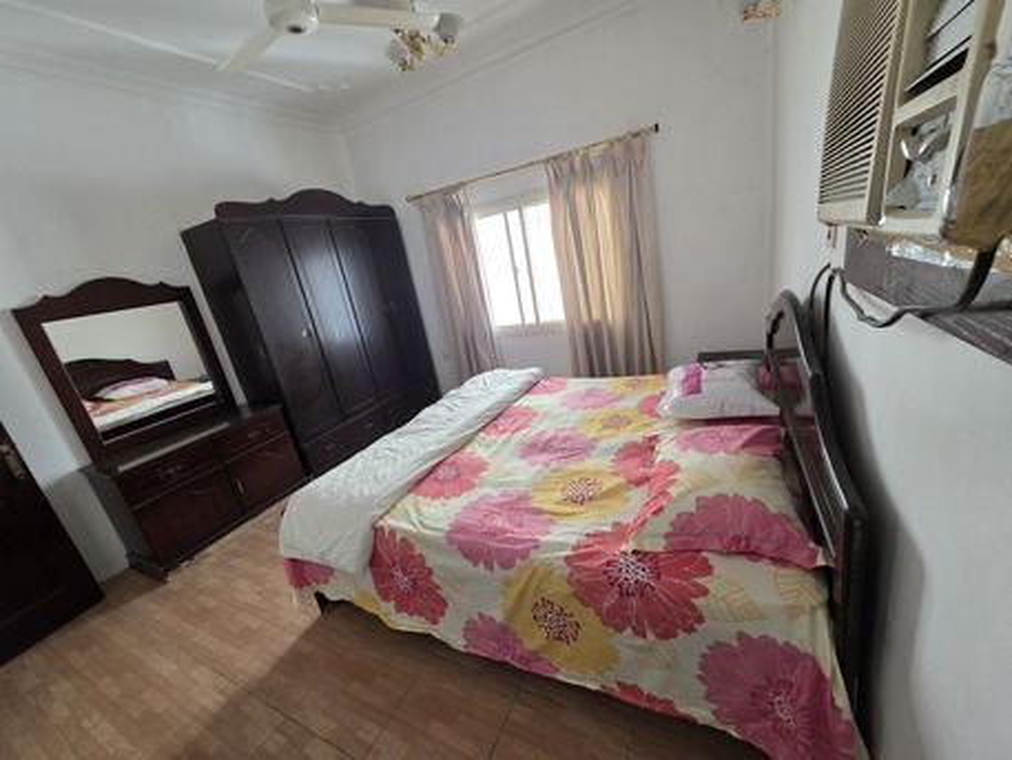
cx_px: 506
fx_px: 380
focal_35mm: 13
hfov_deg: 106.2
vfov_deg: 89.9
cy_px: 380
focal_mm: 2.2
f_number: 1.9
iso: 250
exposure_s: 1/100
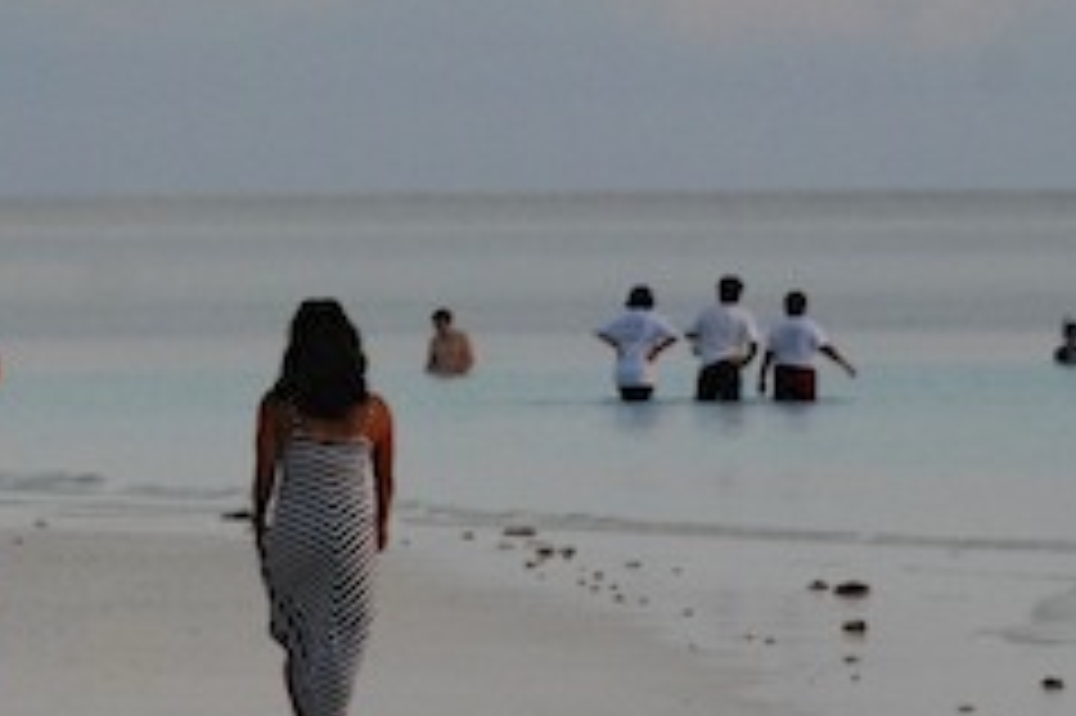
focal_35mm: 754
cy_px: 158
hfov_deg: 2.7
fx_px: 22520
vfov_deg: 1.8
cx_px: 509
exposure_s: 1/500
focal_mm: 200
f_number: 5.6
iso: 640
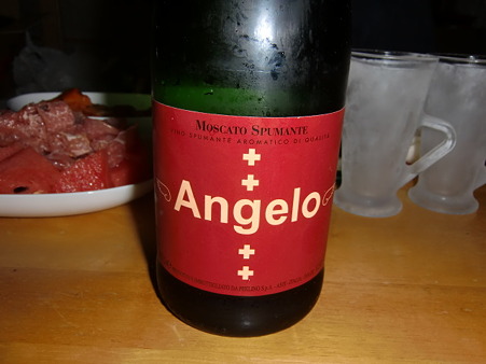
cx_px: 243
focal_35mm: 29
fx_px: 407
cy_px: 182
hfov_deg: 61.7
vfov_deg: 48.2
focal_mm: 5.2
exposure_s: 1/15
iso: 64
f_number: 7.9
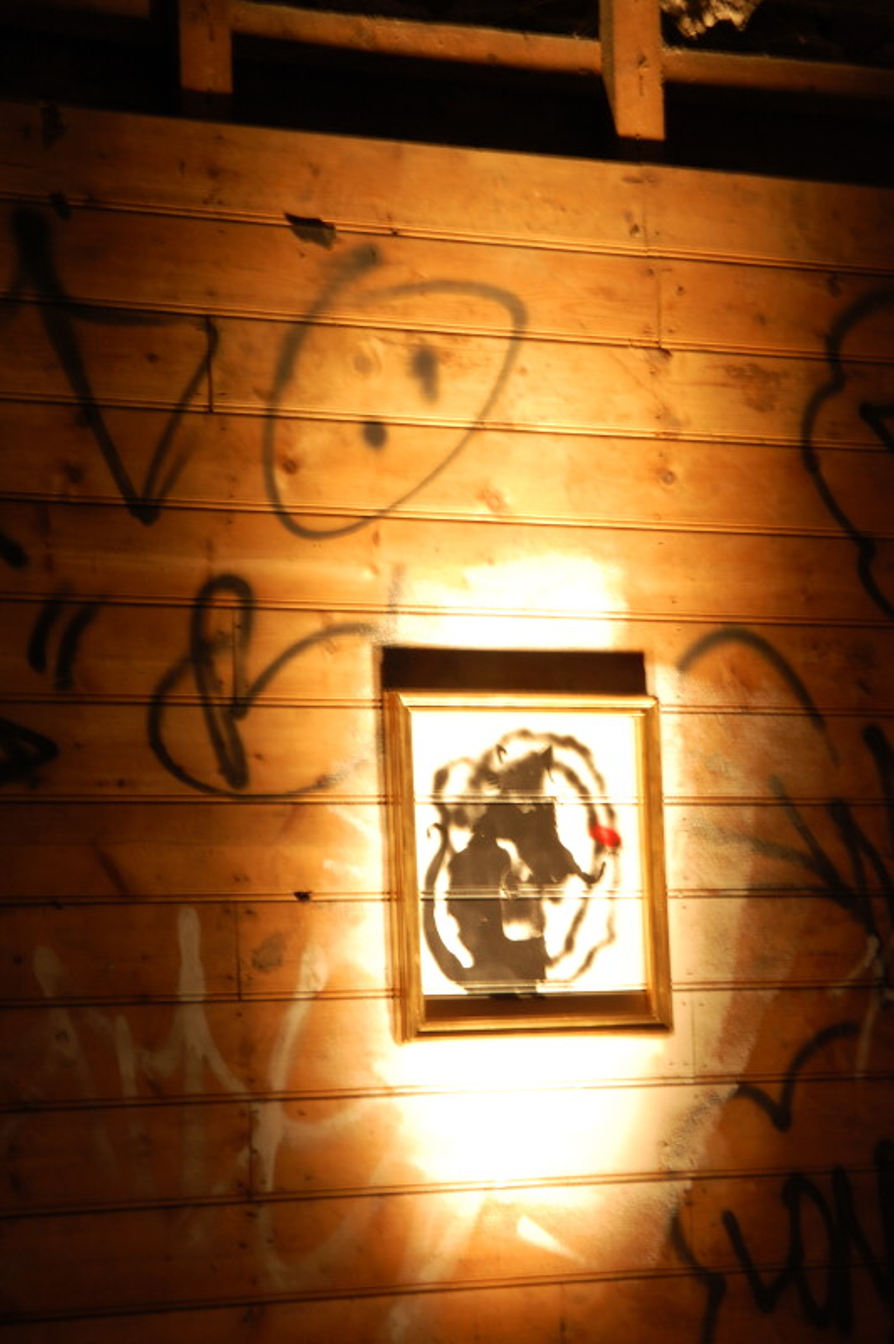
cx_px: 447
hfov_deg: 13.0
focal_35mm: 105
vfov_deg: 19.5
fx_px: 3918
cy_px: 672
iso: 200
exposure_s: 1/5
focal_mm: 70
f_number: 10
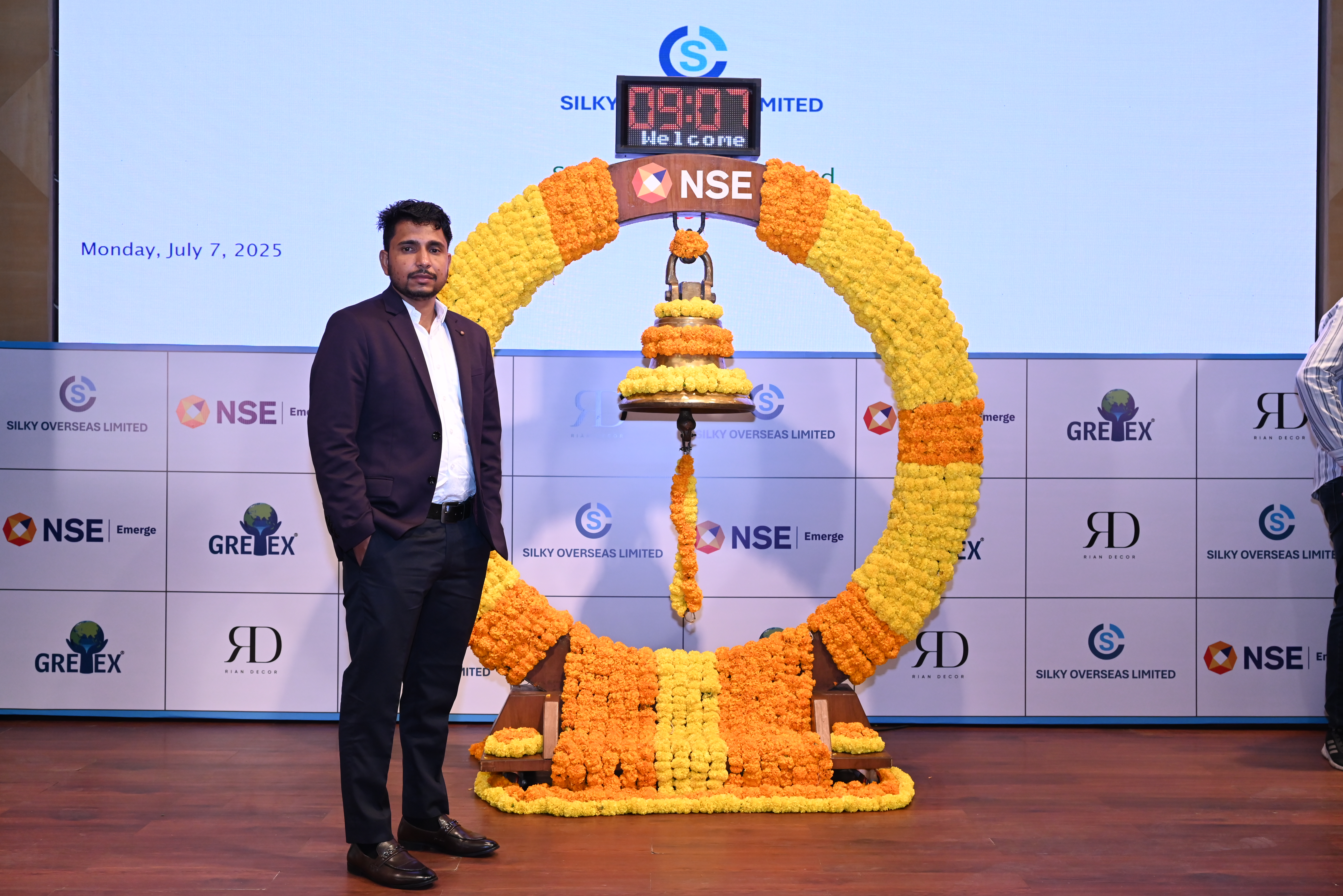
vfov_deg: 35.1
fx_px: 1418
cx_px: 672
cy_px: 448
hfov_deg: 50.7
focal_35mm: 38
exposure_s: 1/125
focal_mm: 38
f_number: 5
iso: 1600
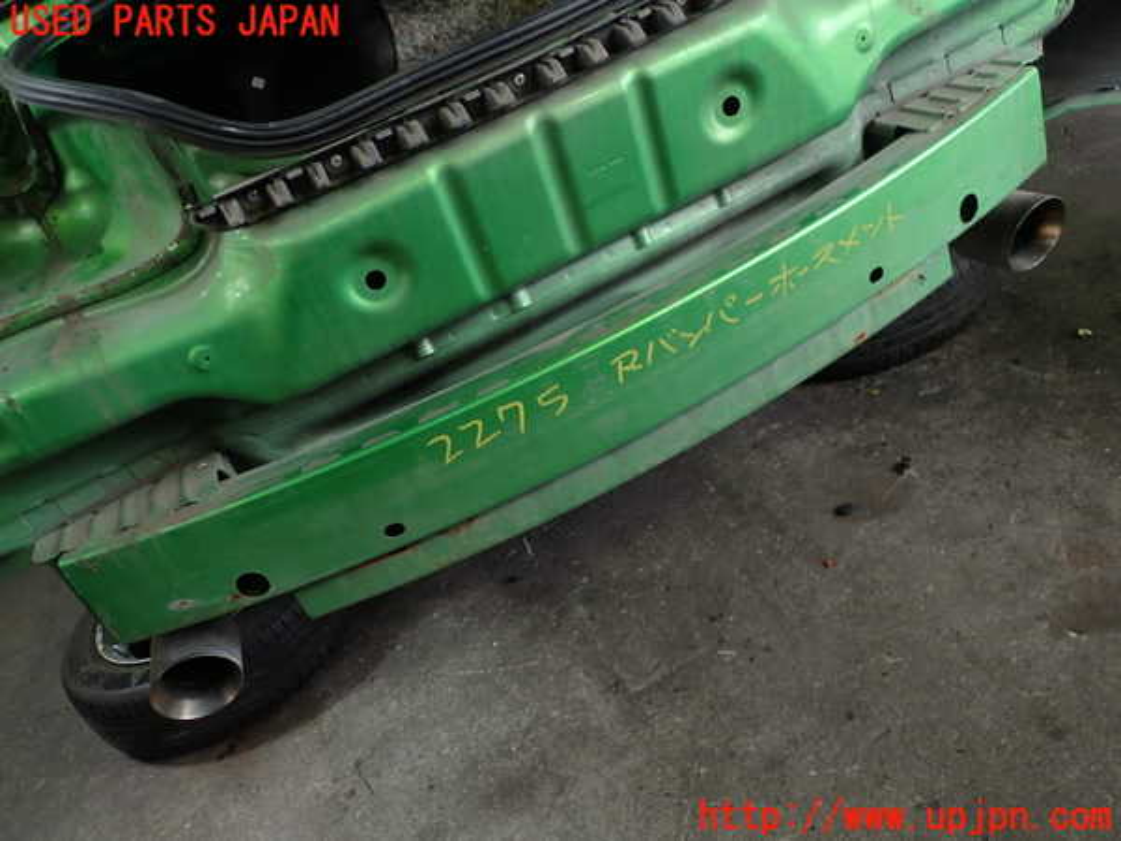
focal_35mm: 30
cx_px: 560
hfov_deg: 60.0
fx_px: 972
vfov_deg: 46.8
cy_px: 420
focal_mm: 5.4
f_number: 2.3
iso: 200
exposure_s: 1/50
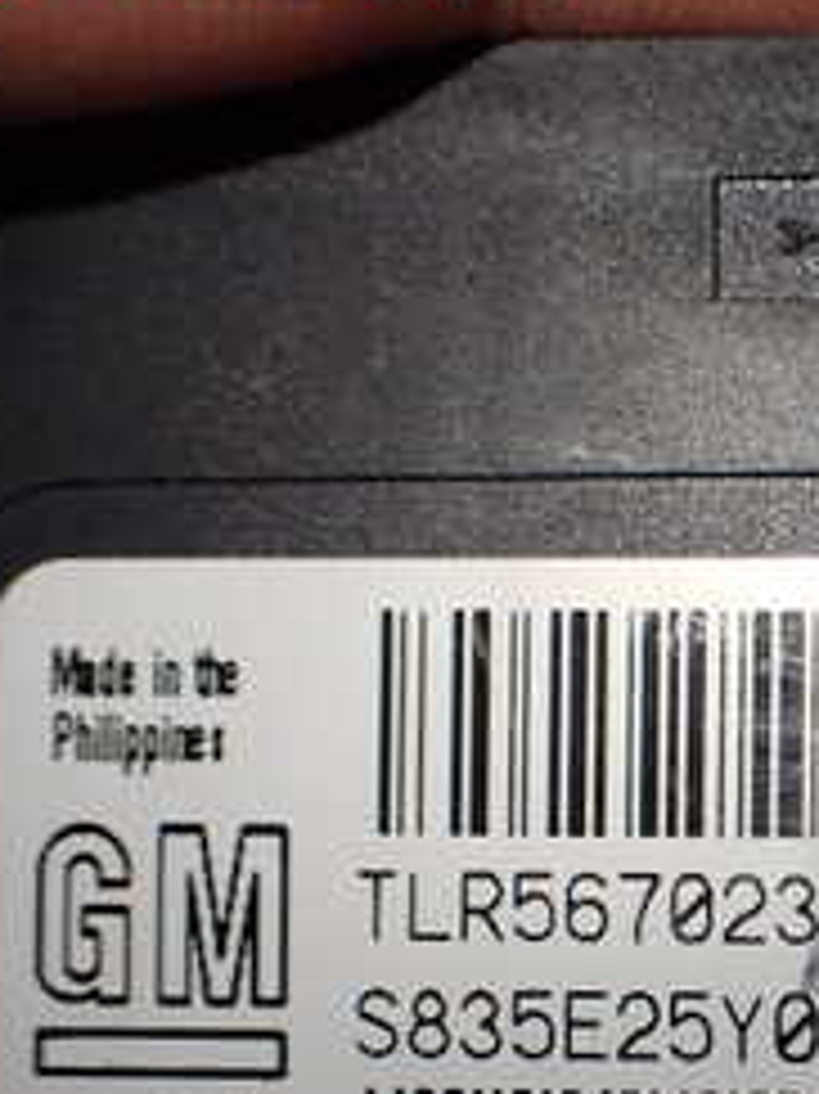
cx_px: 1138
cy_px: 914
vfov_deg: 25.8
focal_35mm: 74
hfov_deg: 18.2
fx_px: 2336
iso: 100
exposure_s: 1/125
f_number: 3.2
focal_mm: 5.4
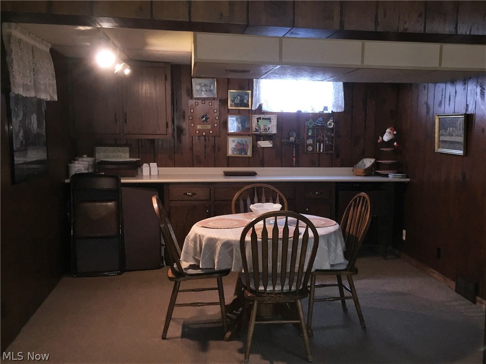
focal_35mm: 29
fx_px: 407
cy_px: 182
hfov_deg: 61.7
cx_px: 243
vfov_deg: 48.2
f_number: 2.2
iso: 100
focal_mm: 4.15
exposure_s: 1/16
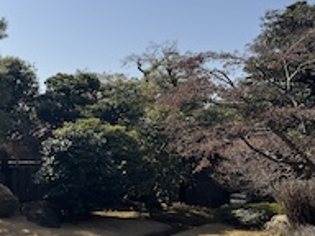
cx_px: 18
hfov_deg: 35.4
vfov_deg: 29.0
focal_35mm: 50
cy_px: 88
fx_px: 455
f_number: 1.78
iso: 80
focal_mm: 6.76
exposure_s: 1/7092
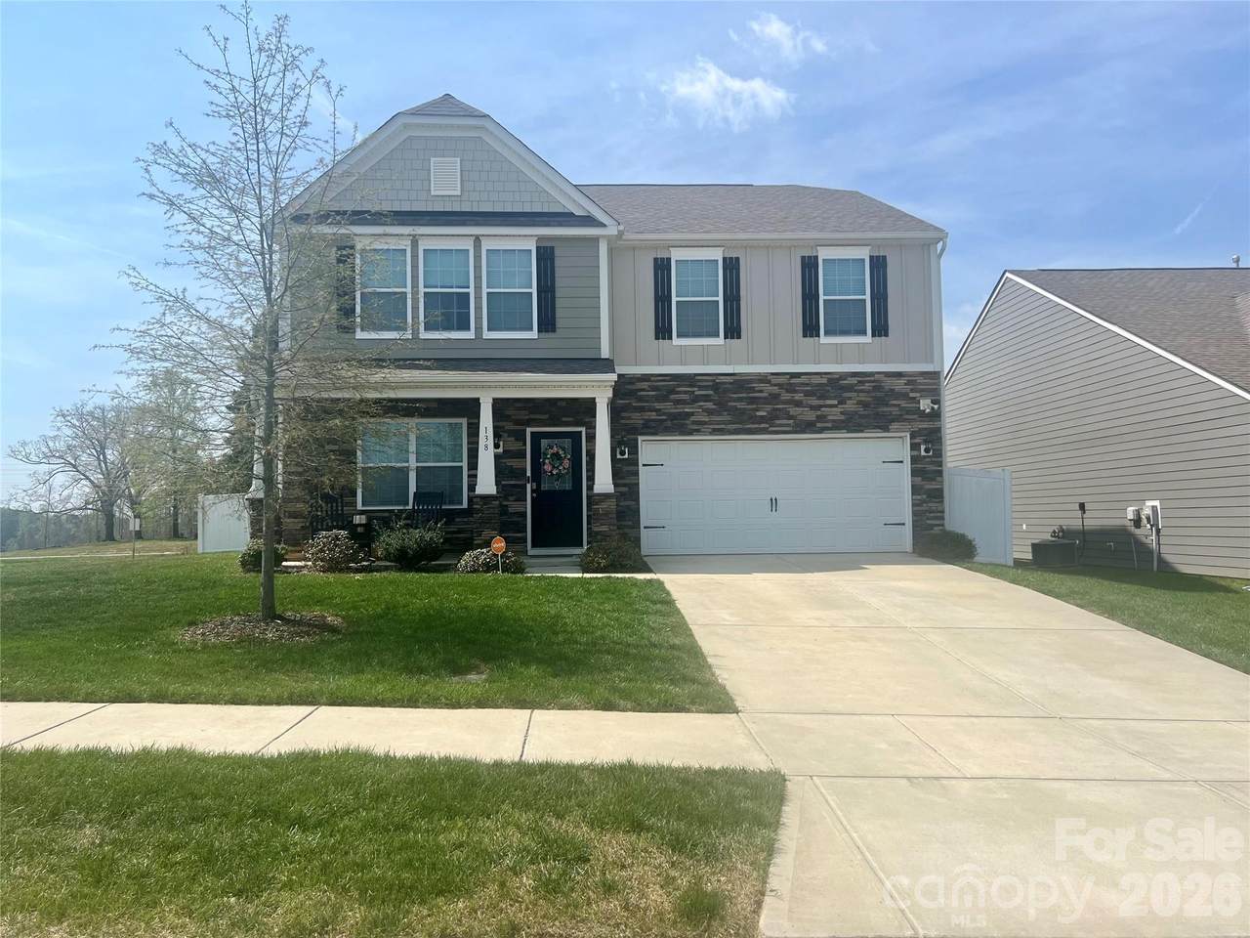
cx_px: 625
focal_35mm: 26
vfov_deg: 53.1
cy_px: 469
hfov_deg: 67.3
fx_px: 939
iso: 50
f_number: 1.5
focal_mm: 5.7
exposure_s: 1/5319
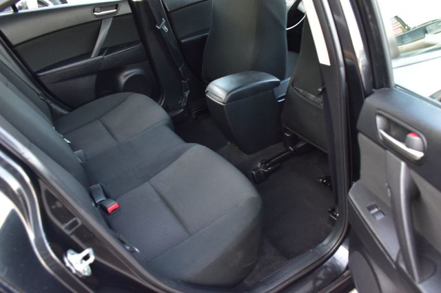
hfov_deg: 62.0
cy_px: 146
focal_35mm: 30
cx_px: 220
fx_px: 367
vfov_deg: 43.6
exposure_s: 1/15
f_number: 6.3
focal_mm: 20
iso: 560
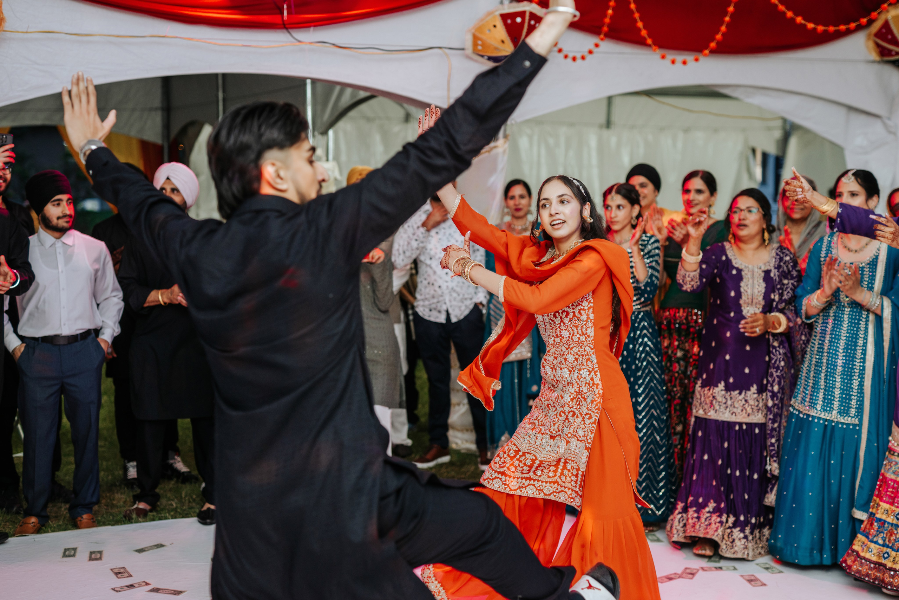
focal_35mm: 50
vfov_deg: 27.0
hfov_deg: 39.6
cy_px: 300
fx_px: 1249
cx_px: 450
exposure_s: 1/200
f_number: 2.2
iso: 400
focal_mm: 50
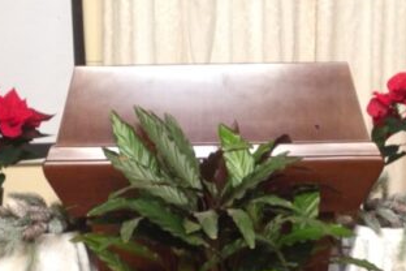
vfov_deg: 15.4
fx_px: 992
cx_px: 212
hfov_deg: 23.1
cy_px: 235
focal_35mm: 88
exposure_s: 1/20
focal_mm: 4.12
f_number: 2.4
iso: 160
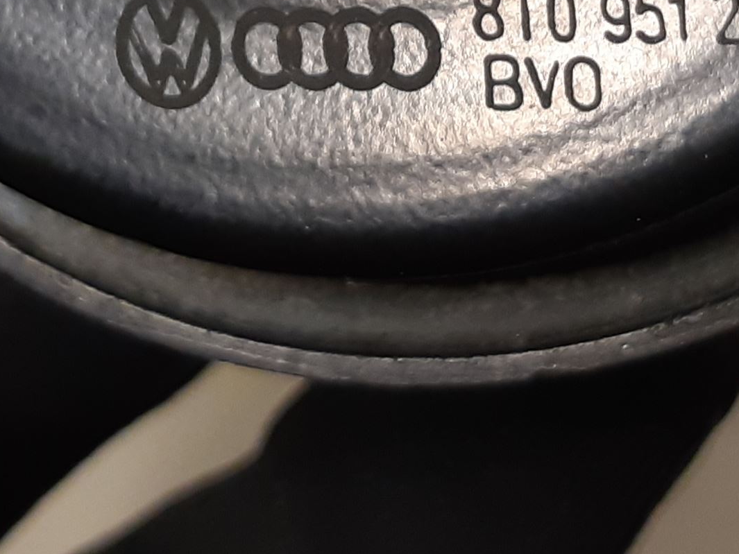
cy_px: 23
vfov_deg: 27.7
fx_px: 1068
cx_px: 414
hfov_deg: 38.1
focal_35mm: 50
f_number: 1.7
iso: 125
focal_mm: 3.93
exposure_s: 1/50
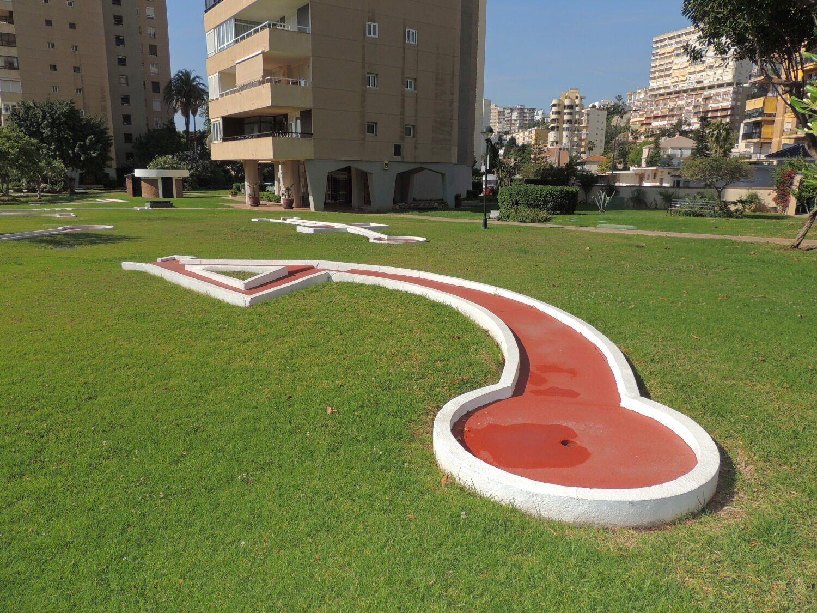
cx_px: 408
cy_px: 306
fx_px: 566
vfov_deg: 56.8
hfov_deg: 71.6
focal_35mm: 24
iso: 100
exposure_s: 1/1600
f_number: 3.3
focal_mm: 4.3
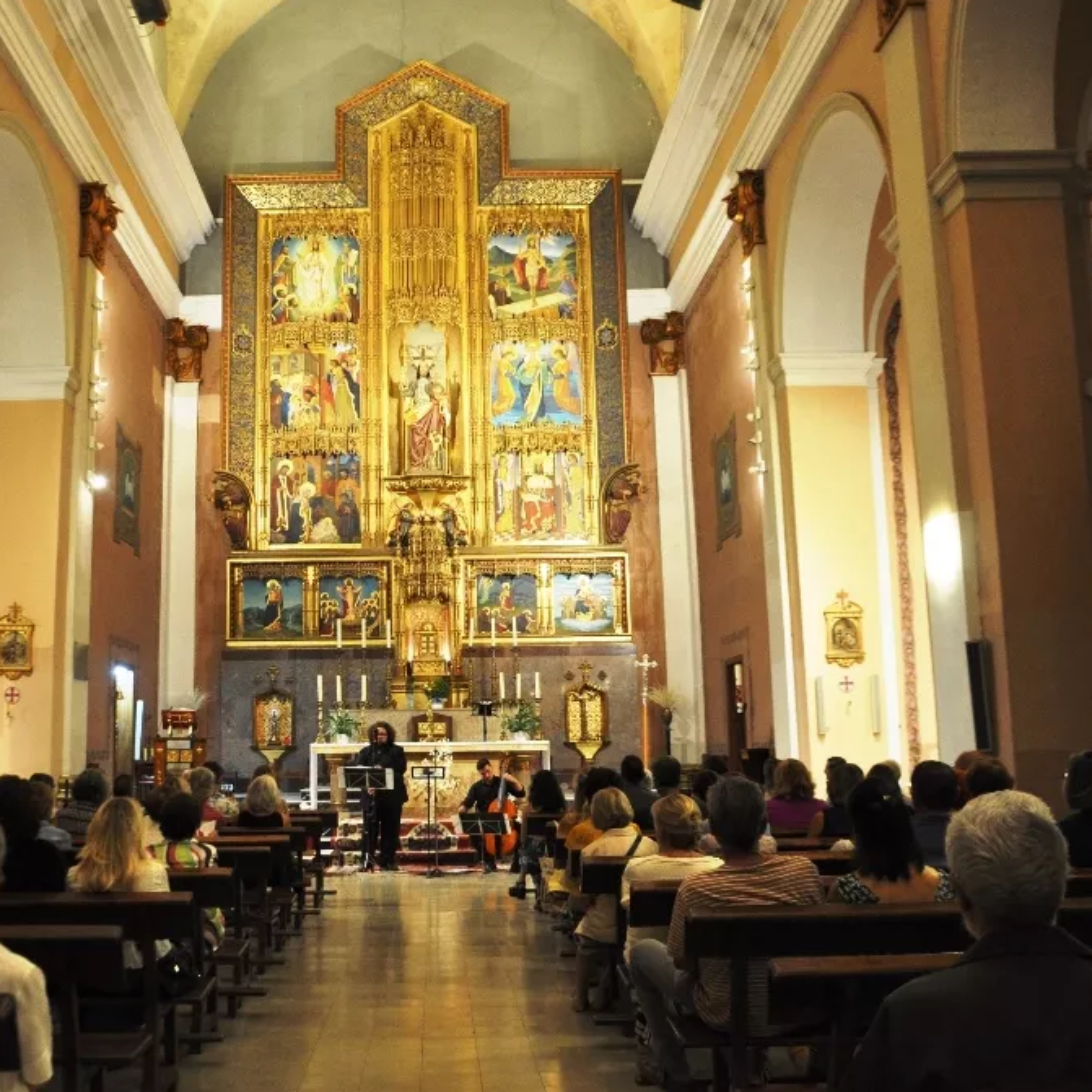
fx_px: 1249
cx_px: 387
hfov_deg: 46.7
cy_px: 547
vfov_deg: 47.2
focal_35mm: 35
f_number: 3.5
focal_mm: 18
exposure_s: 1/13
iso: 800
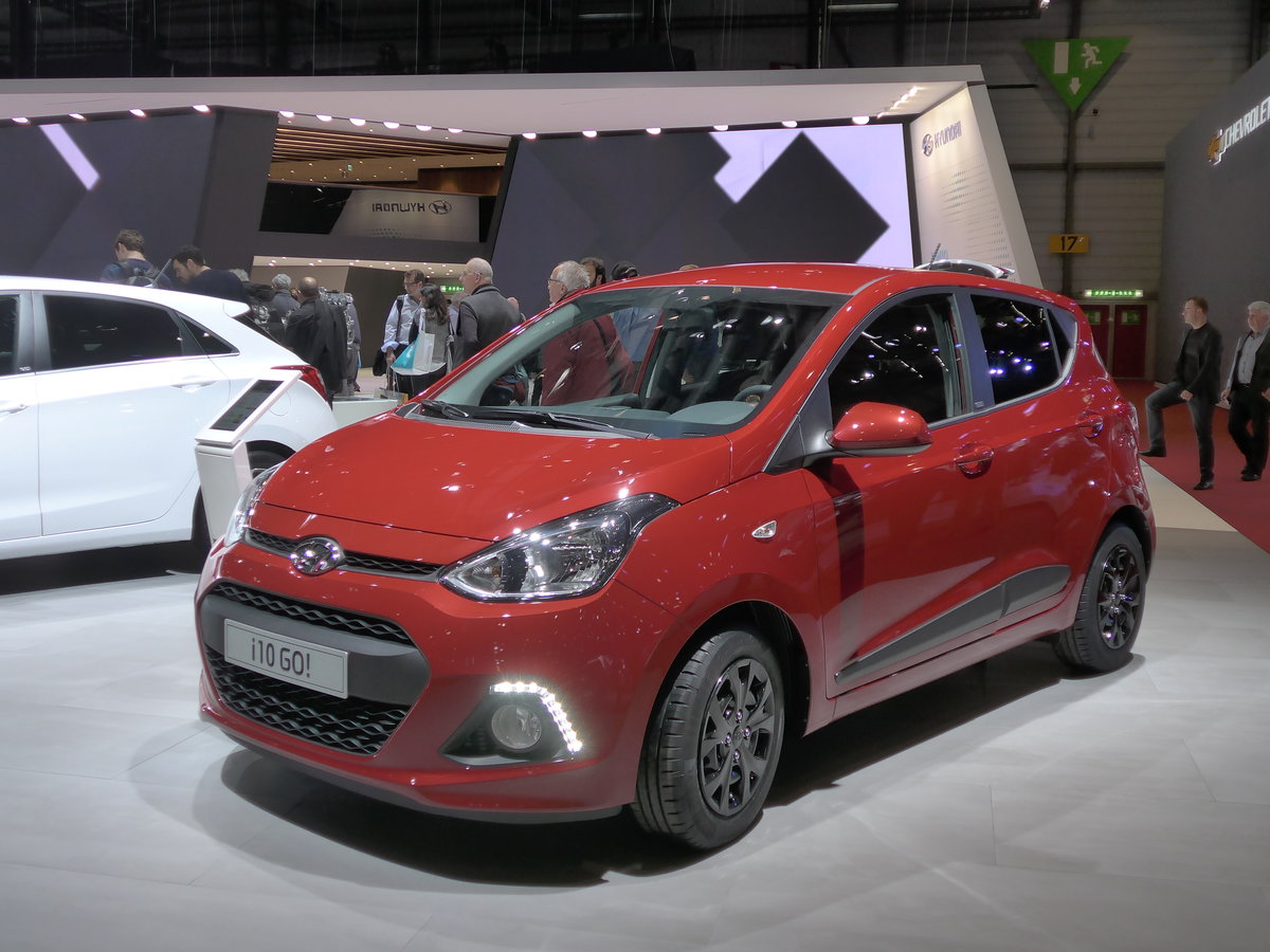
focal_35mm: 39
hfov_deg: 47.9
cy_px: 476
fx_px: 1431
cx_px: 635
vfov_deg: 36.8
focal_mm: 8
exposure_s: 1/160
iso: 160
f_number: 2.5
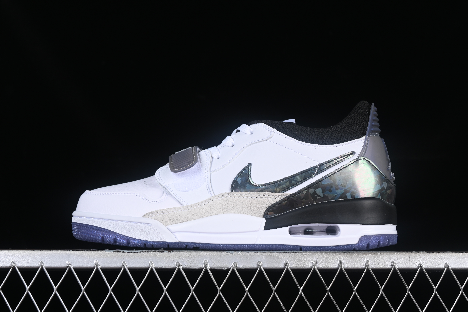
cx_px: 234
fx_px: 975
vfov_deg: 18.2
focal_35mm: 75
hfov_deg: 27.0
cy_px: 156
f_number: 8
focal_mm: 50
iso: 160
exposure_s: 1/80
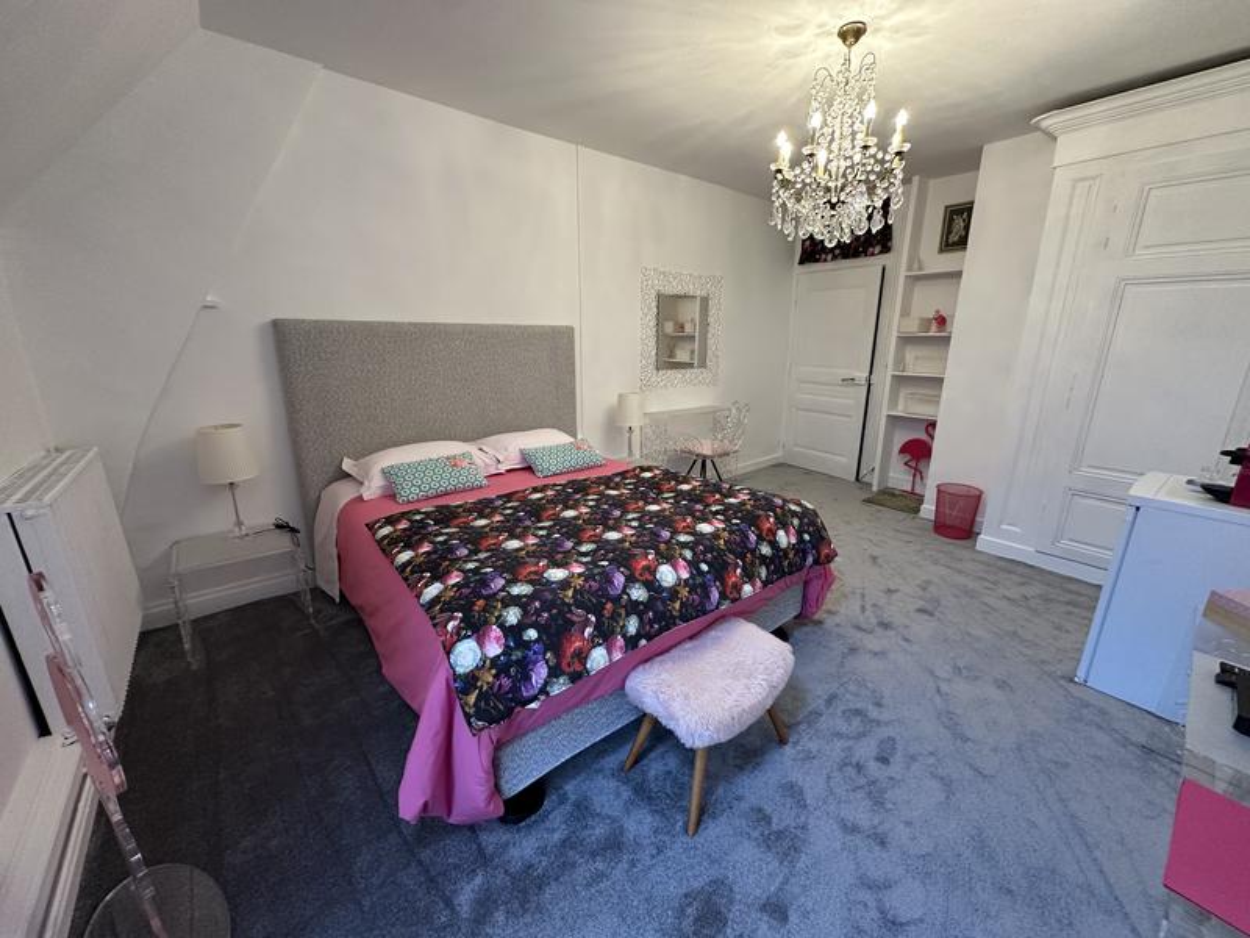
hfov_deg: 102.1
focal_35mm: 14
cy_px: 469
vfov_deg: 85.7
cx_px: 625
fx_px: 506
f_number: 2.2
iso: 250
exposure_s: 1/50
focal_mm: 2.22
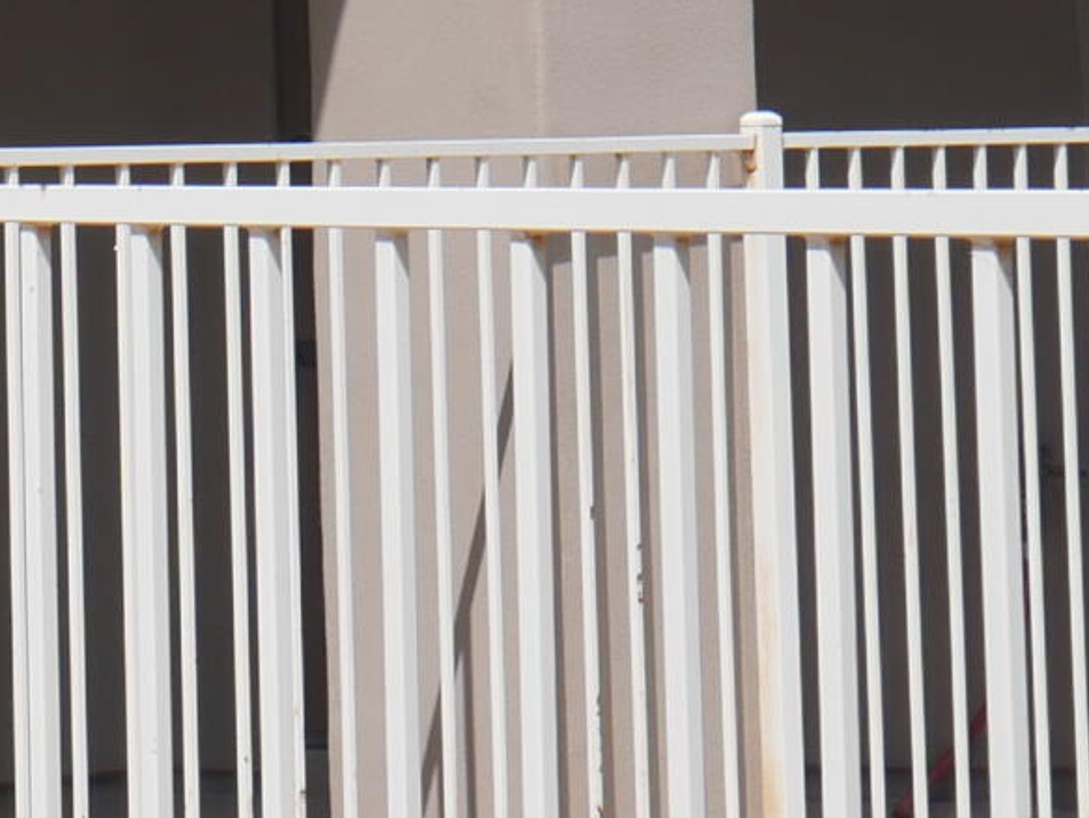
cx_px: -583
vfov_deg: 10.1
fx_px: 4533
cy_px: -200
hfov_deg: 12.9
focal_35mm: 144
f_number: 8
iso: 200
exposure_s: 1/640
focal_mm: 14
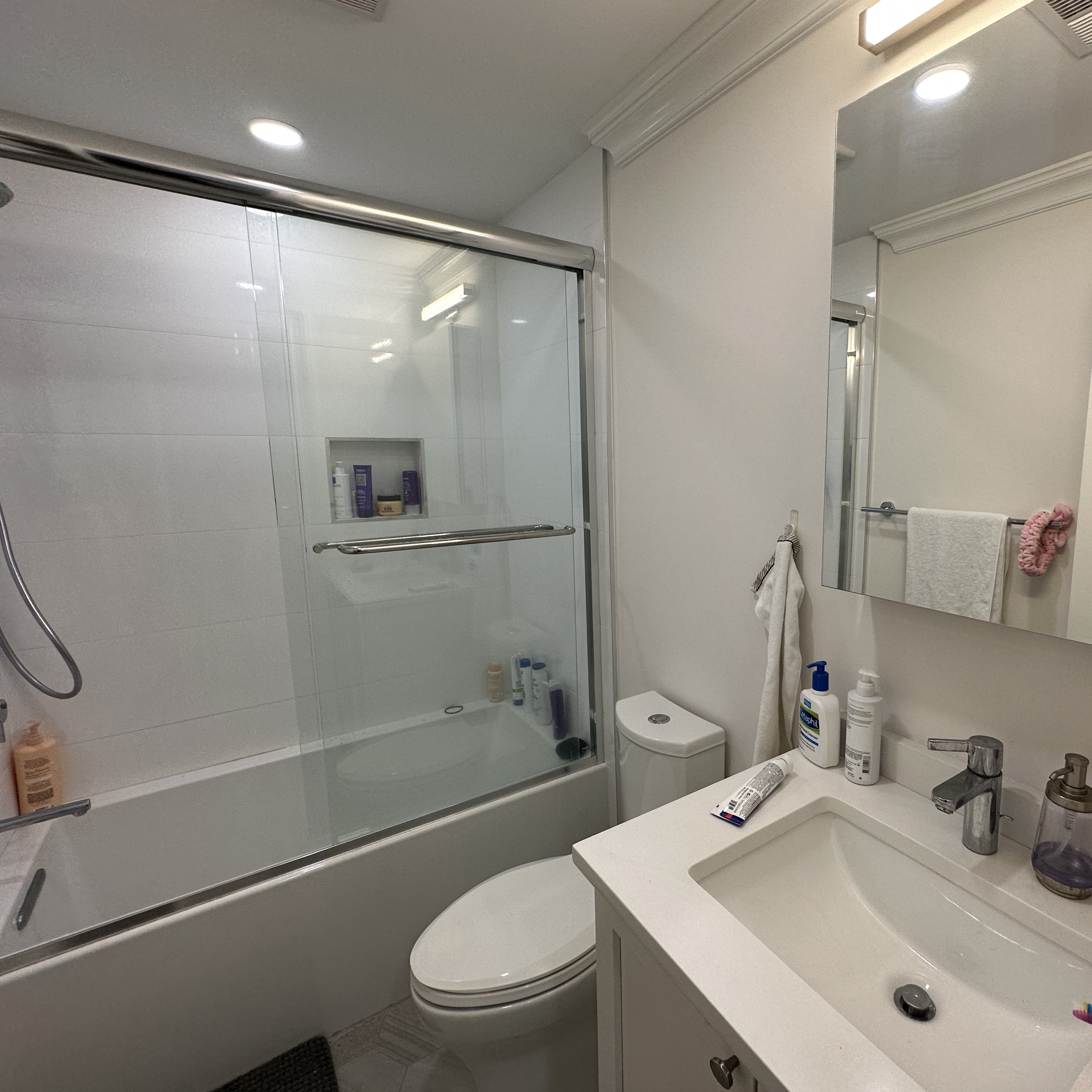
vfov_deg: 84.0
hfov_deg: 82.5
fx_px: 607
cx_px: 676
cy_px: 539
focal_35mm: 17
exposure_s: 1/120
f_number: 2.2
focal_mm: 2.22
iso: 100
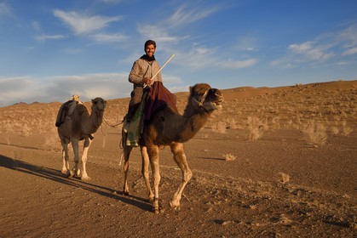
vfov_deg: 38.9
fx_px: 337
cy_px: 119
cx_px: 178
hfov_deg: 55.8
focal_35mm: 34
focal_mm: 34
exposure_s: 1/320
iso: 200
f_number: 10
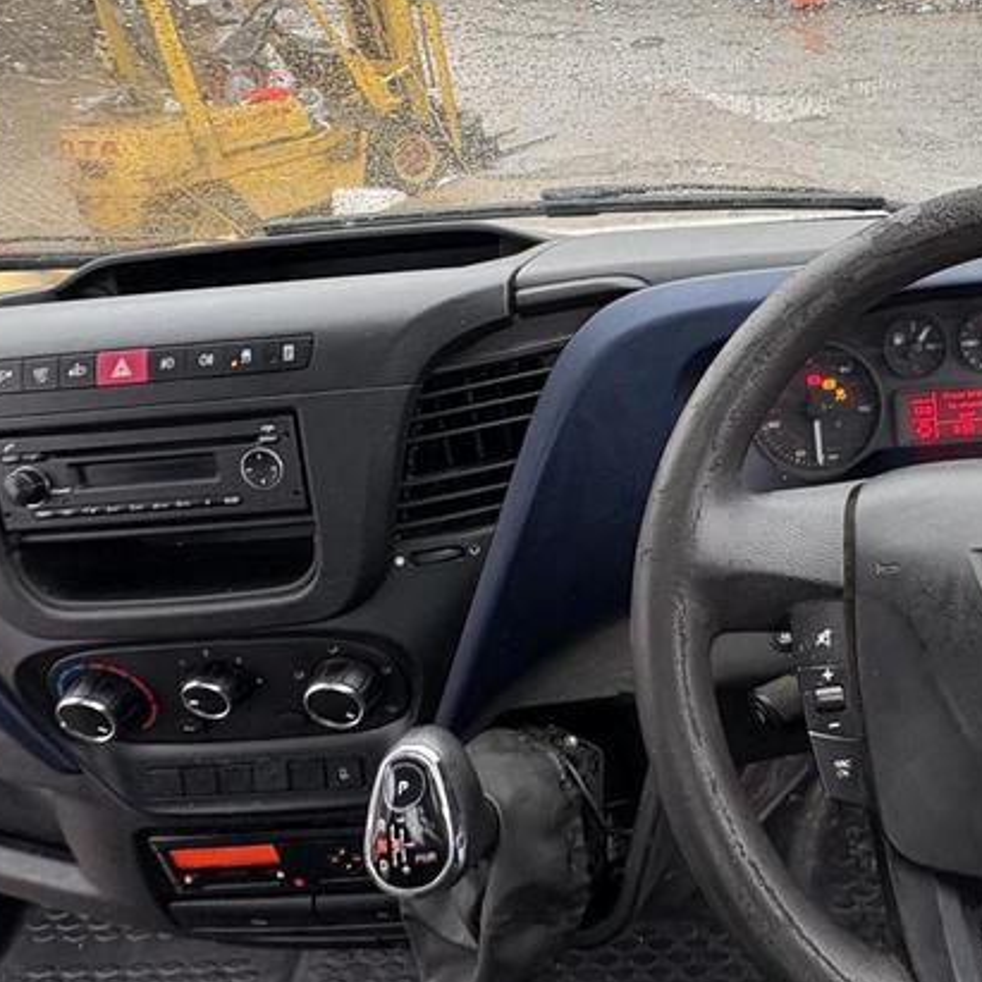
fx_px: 867
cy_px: 409
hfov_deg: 55.4
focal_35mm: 27
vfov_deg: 58.7
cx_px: 767
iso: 160
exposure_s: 1/99
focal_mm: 2.22
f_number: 2.2
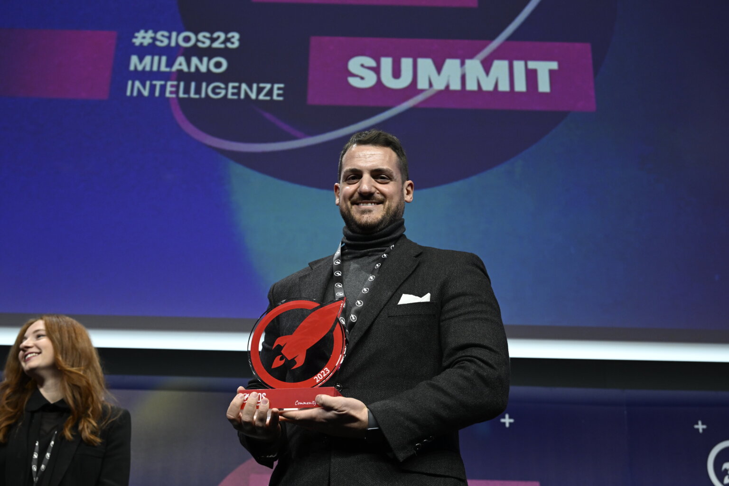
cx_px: 364
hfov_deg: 42.7
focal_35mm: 46
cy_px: 243
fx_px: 931
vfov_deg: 29.2
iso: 1600
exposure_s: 1/200
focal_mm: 46
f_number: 4.5
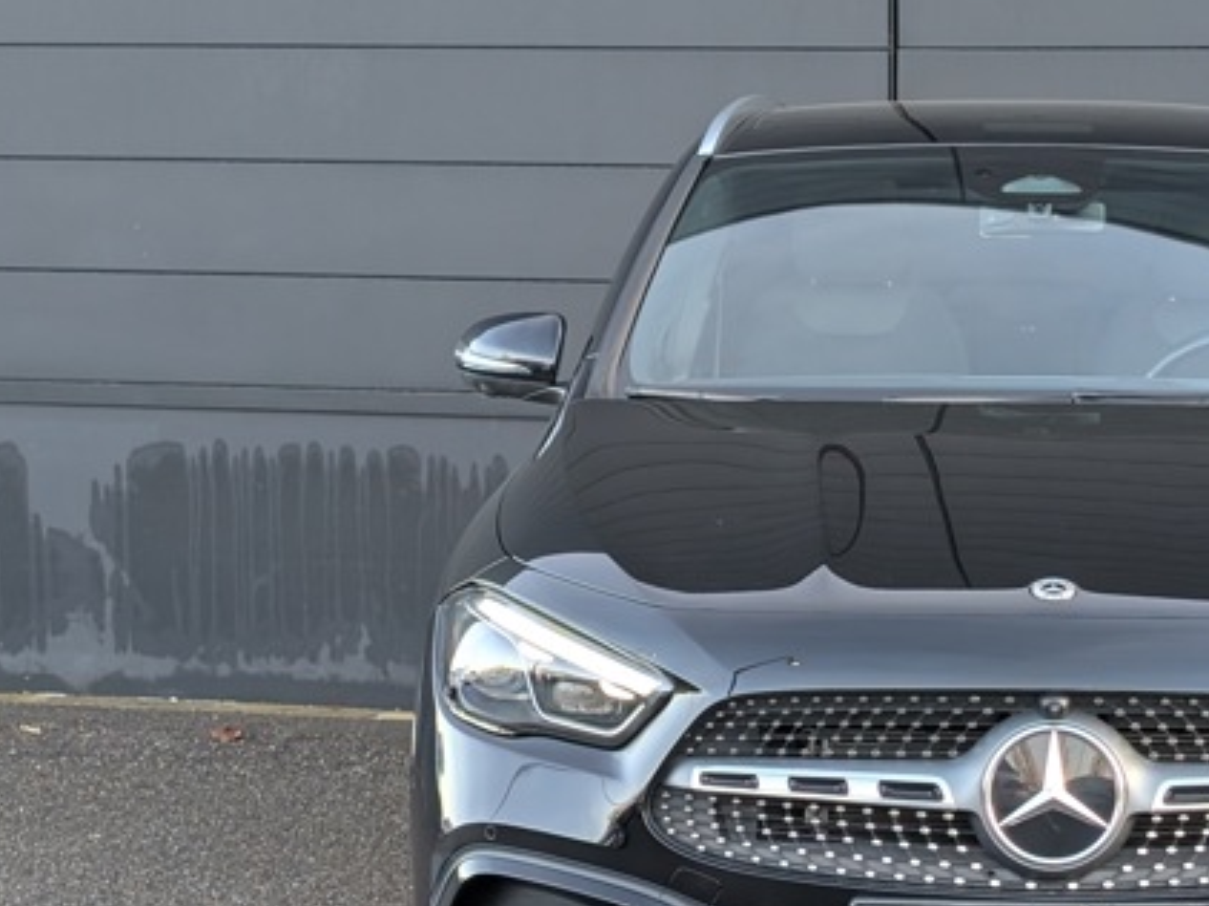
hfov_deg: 20.8
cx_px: 1014
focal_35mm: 93
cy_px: 608
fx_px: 3246
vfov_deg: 15.8
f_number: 1.68
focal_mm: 6.9
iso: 178
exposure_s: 1/408
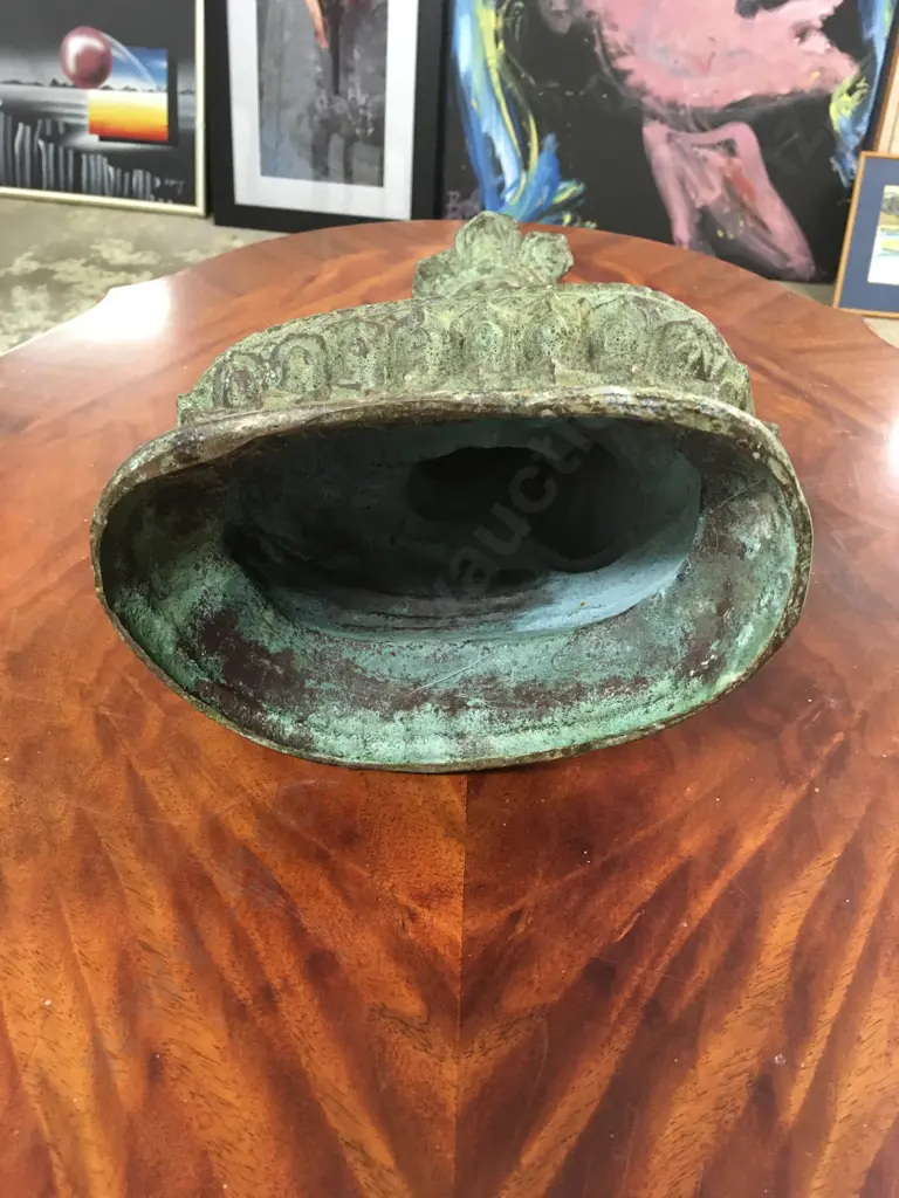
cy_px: 599
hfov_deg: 48.2
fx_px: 1004
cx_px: 450
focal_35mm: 29
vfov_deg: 61.7
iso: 250
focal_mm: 4.15
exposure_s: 1/33
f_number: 2.2
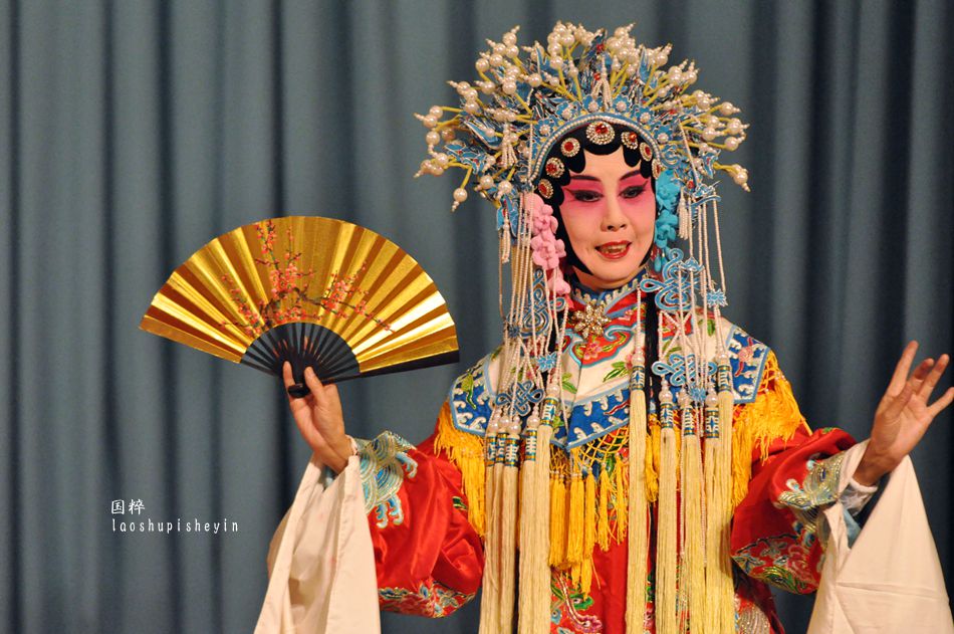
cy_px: 317
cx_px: 477
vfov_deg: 4.6
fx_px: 7940
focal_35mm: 300
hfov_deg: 6.9
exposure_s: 1/1250
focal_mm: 200
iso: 3200
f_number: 4
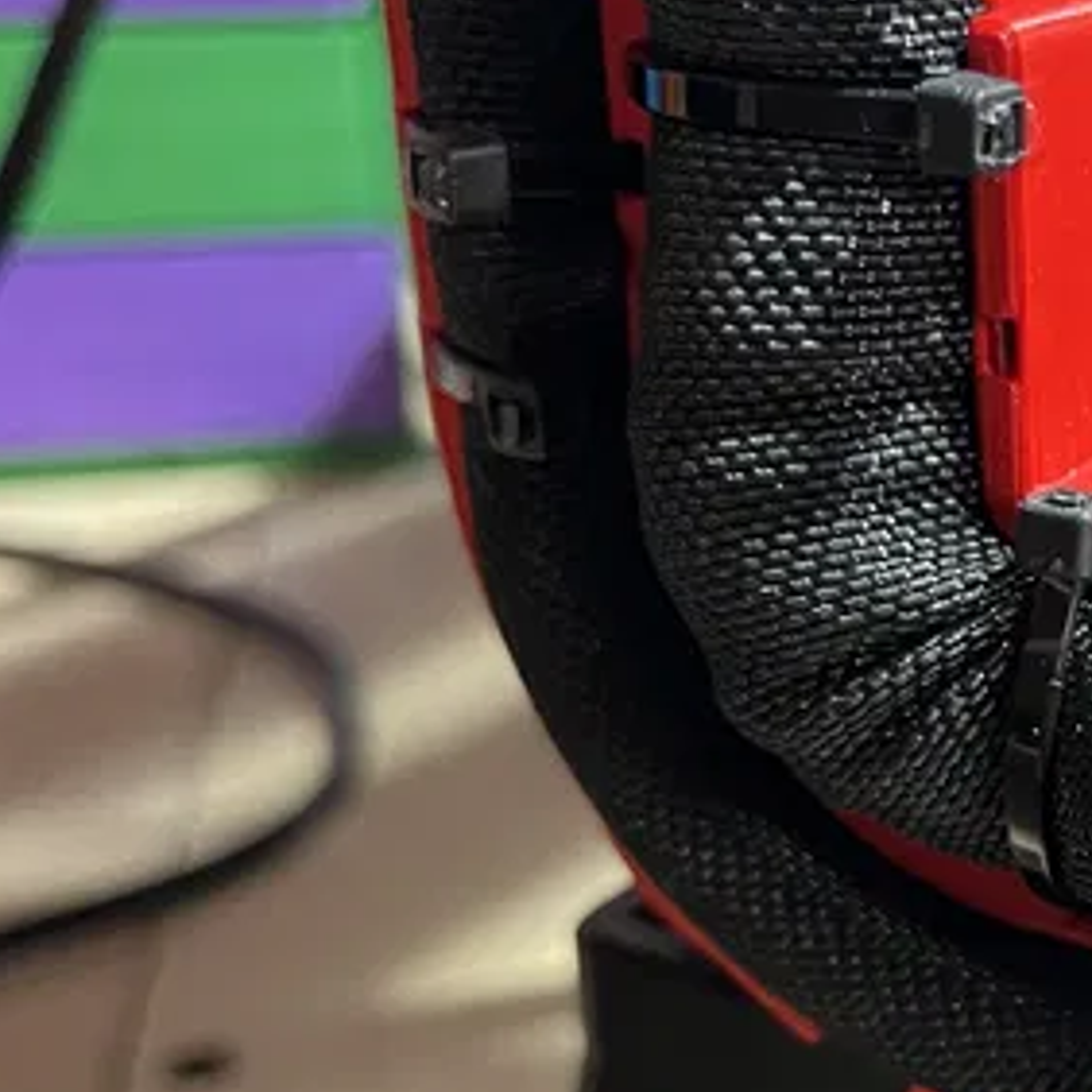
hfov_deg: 23.6
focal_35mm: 68
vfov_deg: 25.1
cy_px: 811
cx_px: 1233
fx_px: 2427
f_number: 1.6
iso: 500
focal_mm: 5.1
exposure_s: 1/40
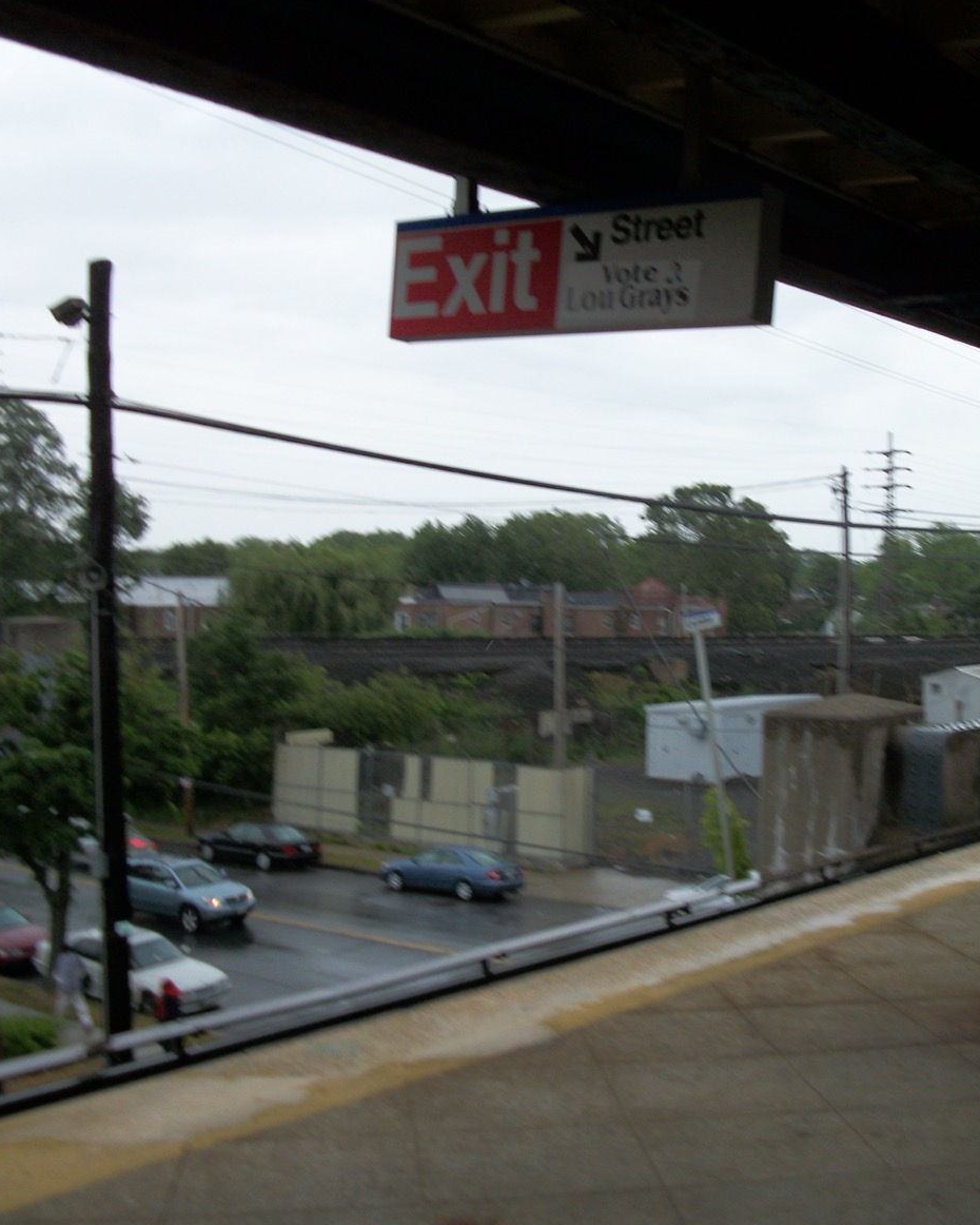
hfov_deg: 34.7
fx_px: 1559
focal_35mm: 43
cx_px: 634
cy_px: 618
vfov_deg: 42.9
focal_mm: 5.7
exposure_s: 1/100
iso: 80
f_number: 2.9
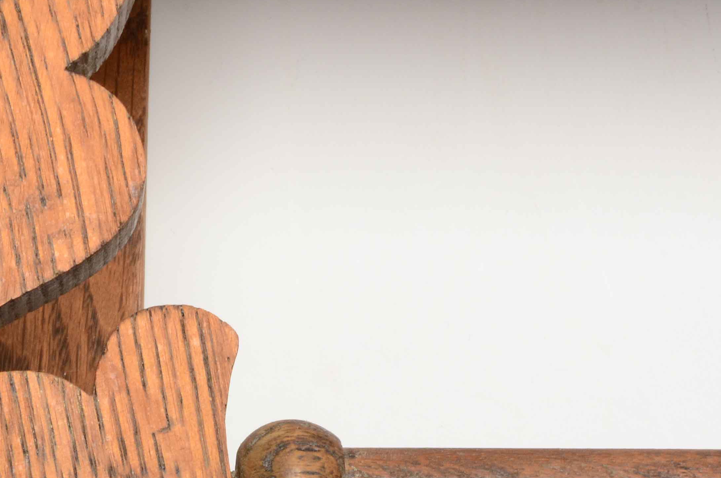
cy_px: 498
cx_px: 196
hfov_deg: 17.7
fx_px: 2299
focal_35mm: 115
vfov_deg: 11.7
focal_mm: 34
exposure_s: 1/160
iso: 400
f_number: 20
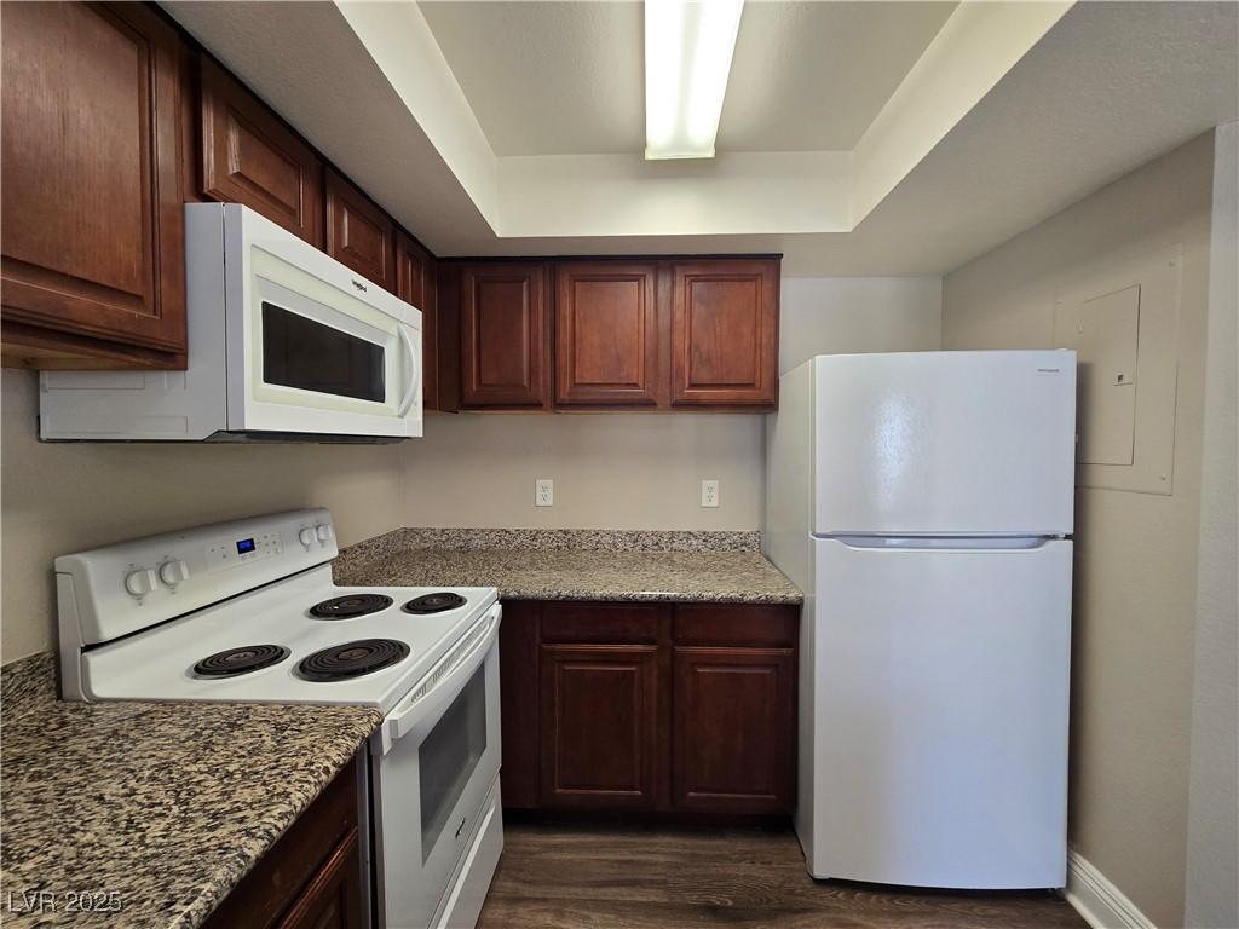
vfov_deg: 89.9
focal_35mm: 13
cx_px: 620
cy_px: 464
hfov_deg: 106.2
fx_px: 465
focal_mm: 2.2
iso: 100
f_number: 2.2
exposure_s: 1/60
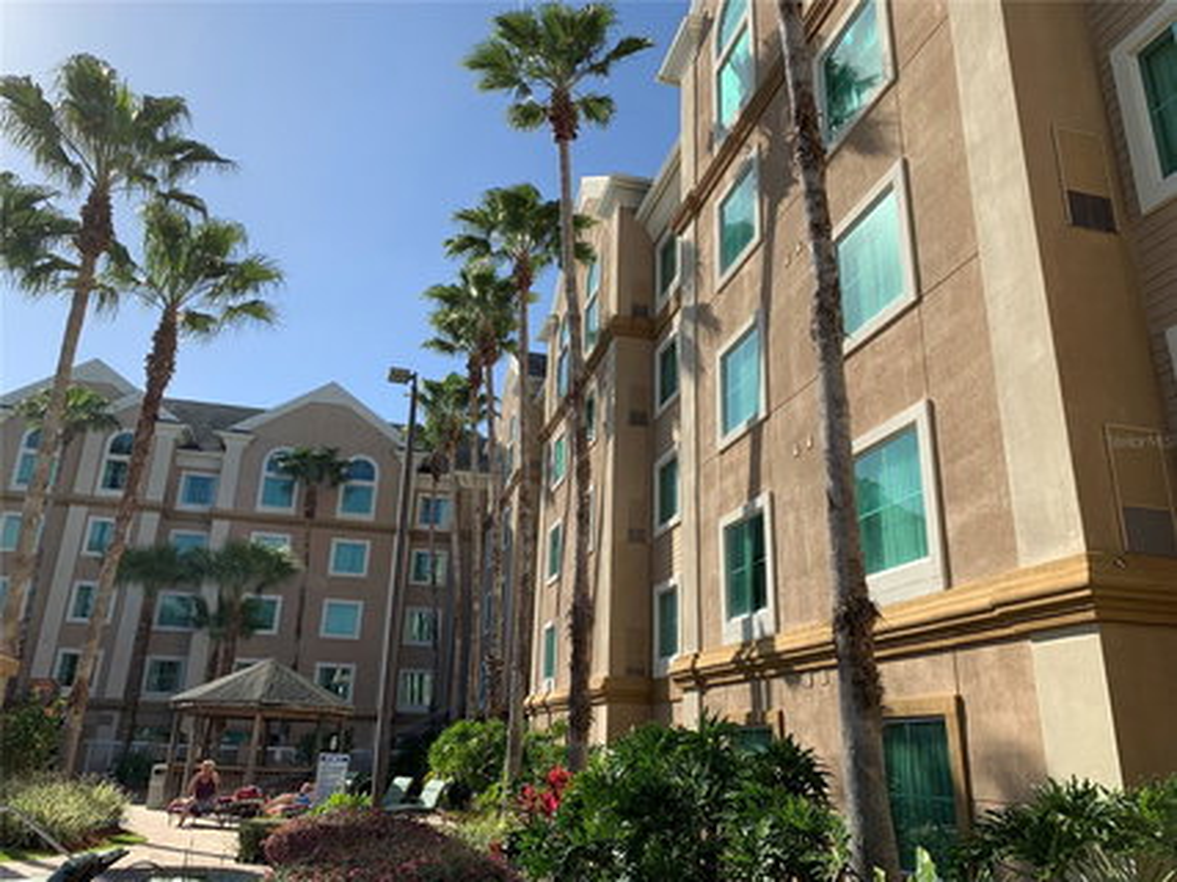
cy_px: 441
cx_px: 588
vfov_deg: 53.0
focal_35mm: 26
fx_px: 884
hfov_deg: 67.3
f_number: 1.8
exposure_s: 1/2309
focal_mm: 4.25
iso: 25
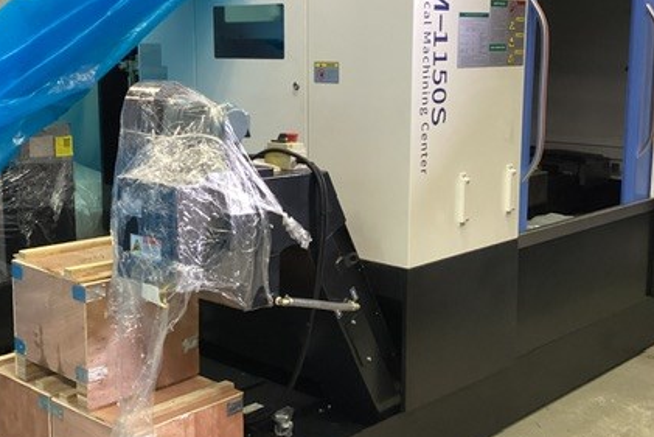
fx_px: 890
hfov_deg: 40.3
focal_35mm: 49
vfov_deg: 27.5
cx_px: 306
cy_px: 185
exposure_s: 1/50
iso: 250
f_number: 2.4
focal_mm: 3.3
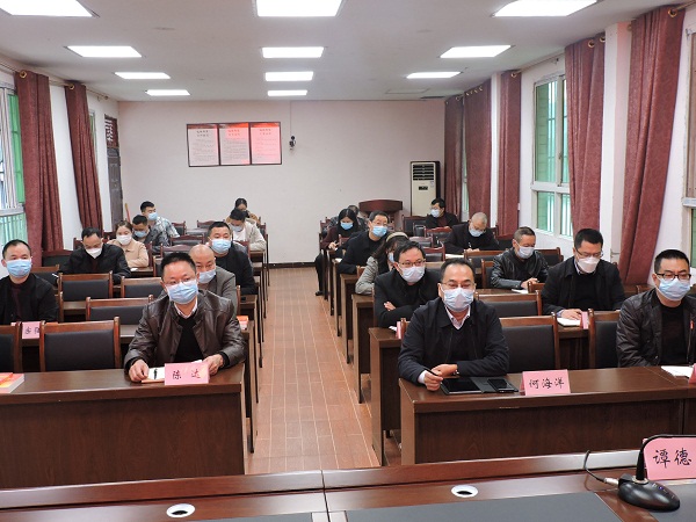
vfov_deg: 40.7
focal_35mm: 35
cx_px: 348
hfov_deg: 52.6
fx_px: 704
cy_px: 261
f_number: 3.3
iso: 400
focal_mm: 6.2
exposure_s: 1/30
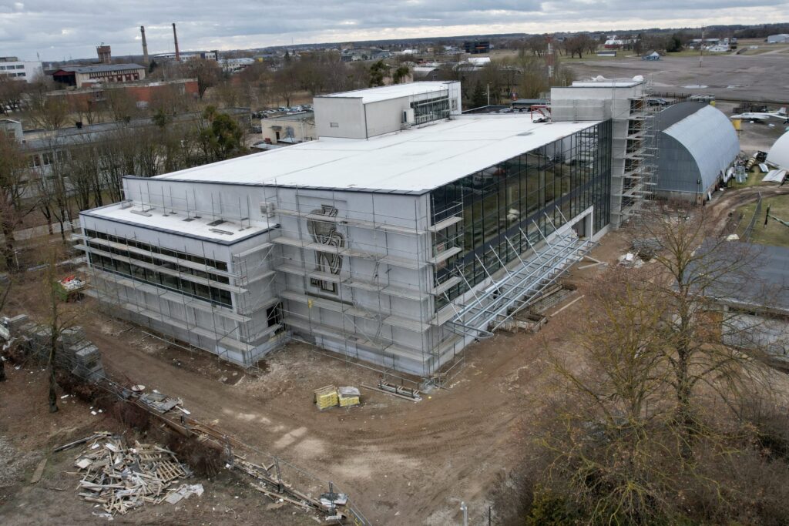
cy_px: 263
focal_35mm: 22
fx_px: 482
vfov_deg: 57.2
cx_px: 394
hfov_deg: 78.6
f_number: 2.8
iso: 140
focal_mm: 8.38
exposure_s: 1/640
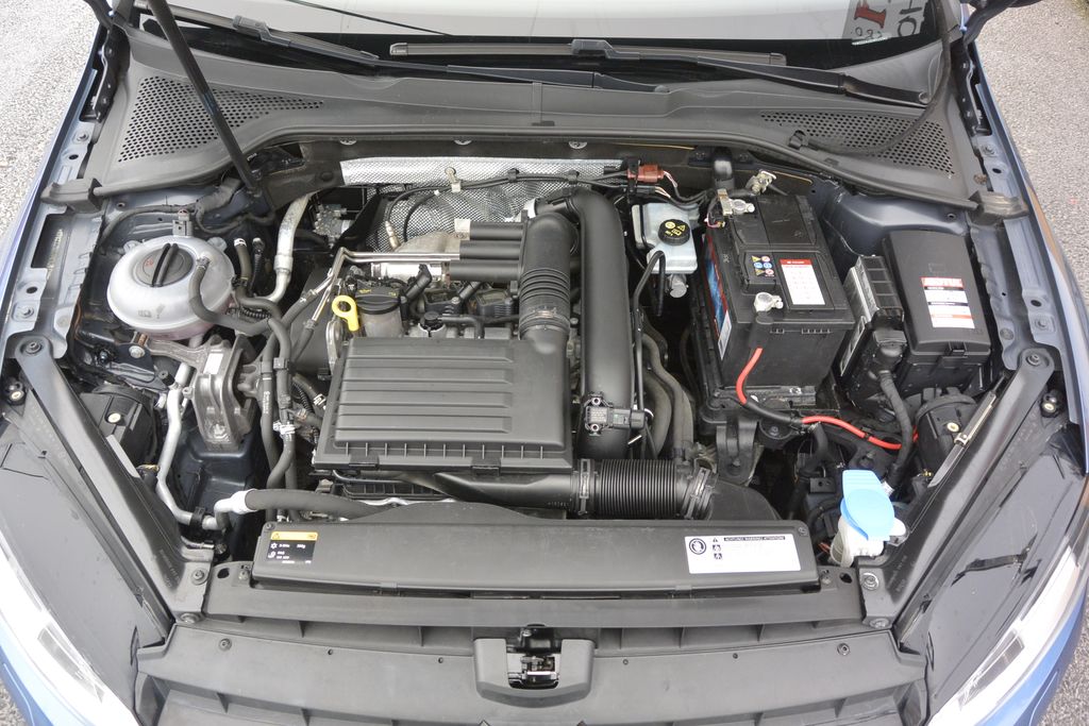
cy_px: 363
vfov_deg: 47.9
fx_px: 817
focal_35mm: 27
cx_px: 544
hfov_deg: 67.4
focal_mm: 10
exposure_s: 1/160
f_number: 3.5
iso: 200
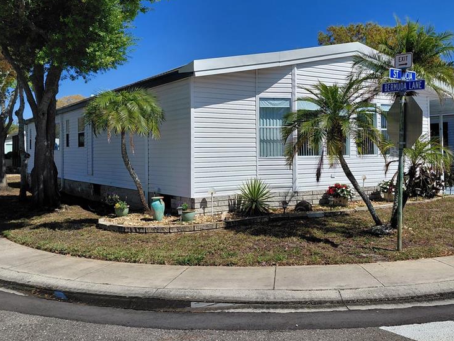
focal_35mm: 35
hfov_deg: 52.5
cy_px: 144
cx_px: 257
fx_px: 459
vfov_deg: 40.6
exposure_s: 1/8306
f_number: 1.8
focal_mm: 4.69
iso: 64
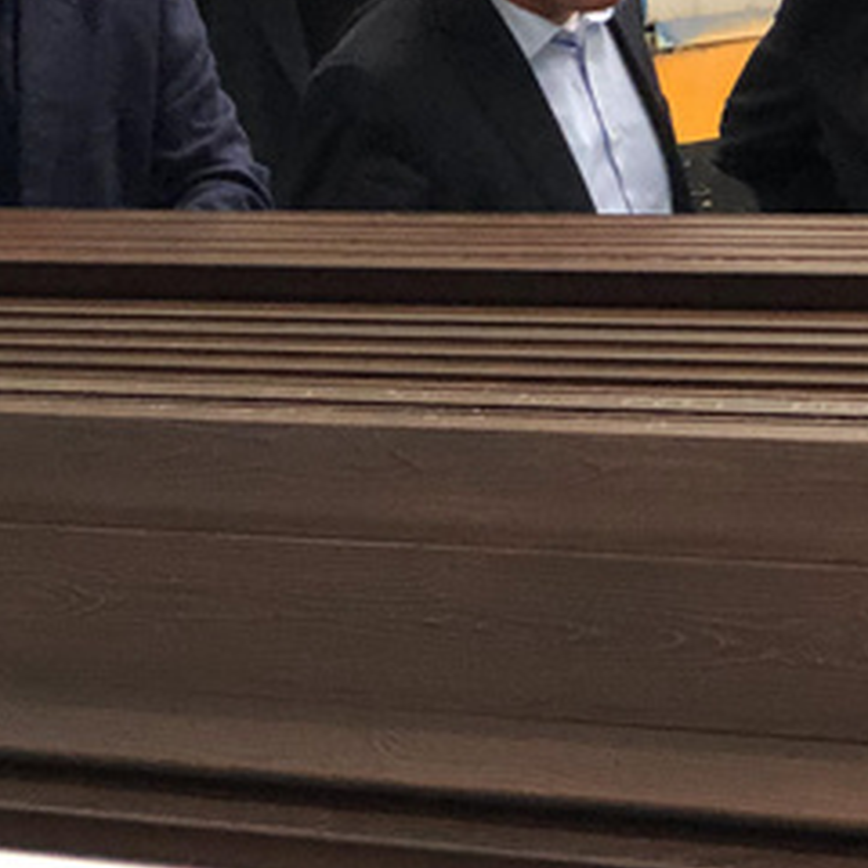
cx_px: 539
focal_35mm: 168
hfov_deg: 10.4
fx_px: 4766
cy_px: -127
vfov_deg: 10.3
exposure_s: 1/60
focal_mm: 6.6
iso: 500
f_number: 2.8
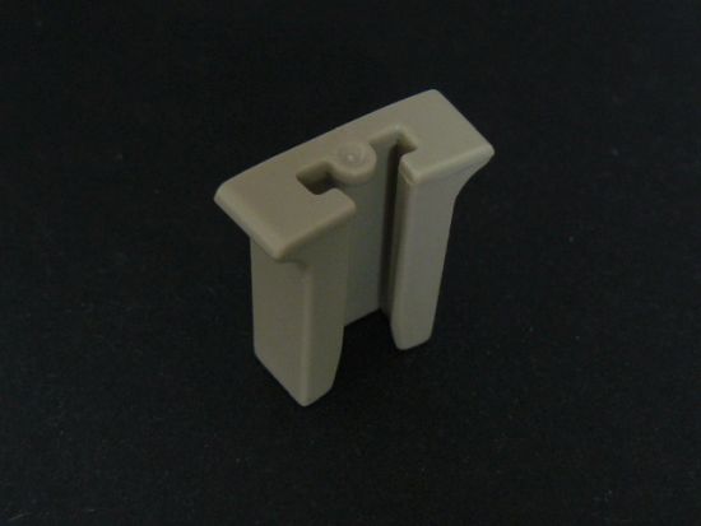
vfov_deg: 20.7
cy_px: 263
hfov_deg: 27.4
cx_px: 350
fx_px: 1438
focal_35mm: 71
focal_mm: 7.8
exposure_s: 1
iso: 200
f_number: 2.8
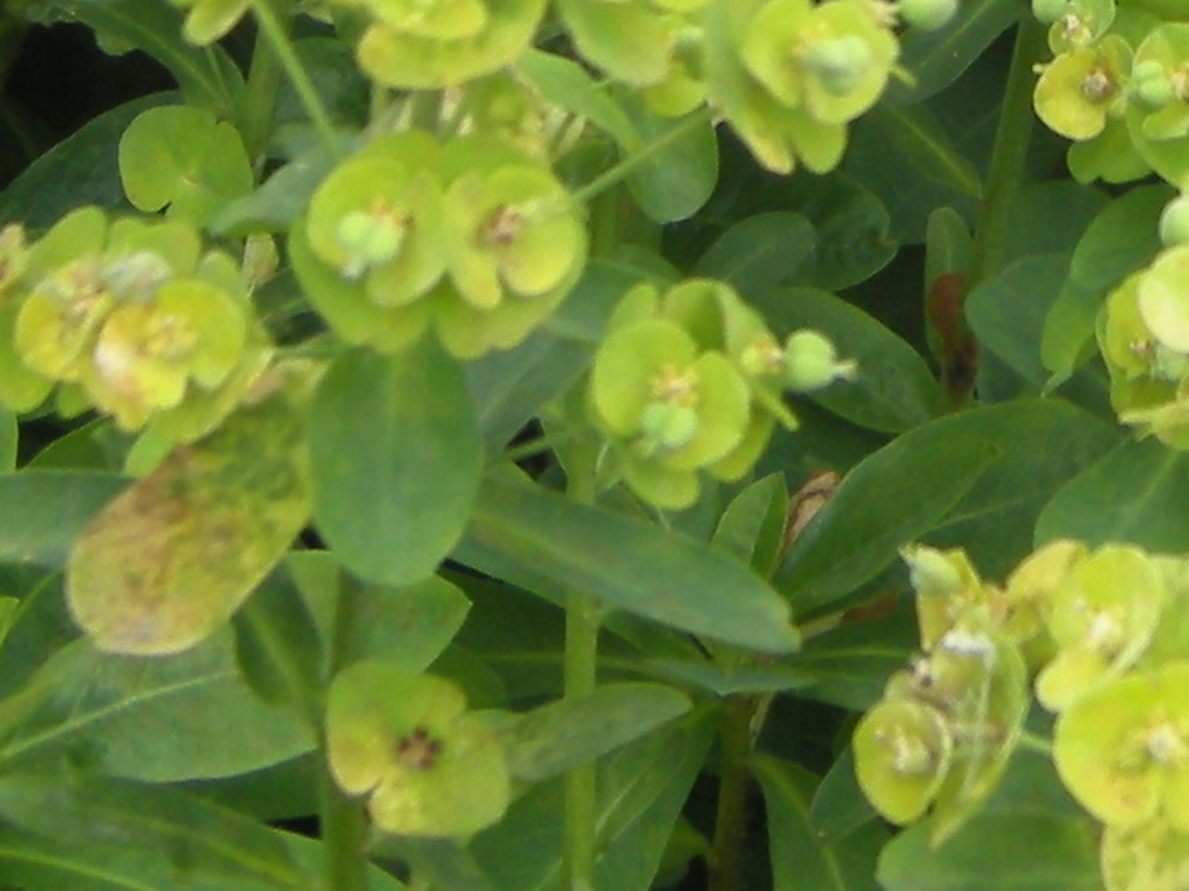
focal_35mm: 195
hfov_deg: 10.0
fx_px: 6696
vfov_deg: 7.3
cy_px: -869
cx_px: 1487
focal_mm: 7.5
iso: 64
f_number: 3
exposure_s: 1/80
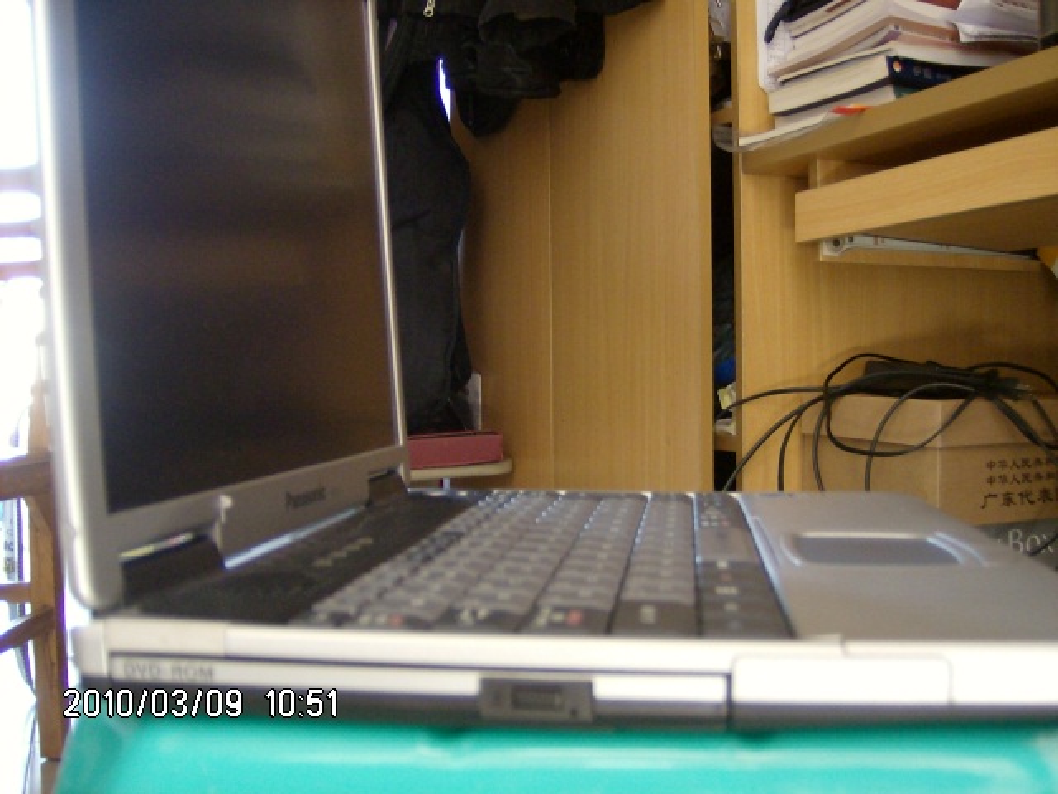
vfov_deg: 39.7
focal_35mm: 36
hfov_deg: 51.4
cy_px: 397
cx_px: 529
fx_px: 1100
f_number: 2.8
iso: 200
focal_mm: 6
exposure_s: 1/14
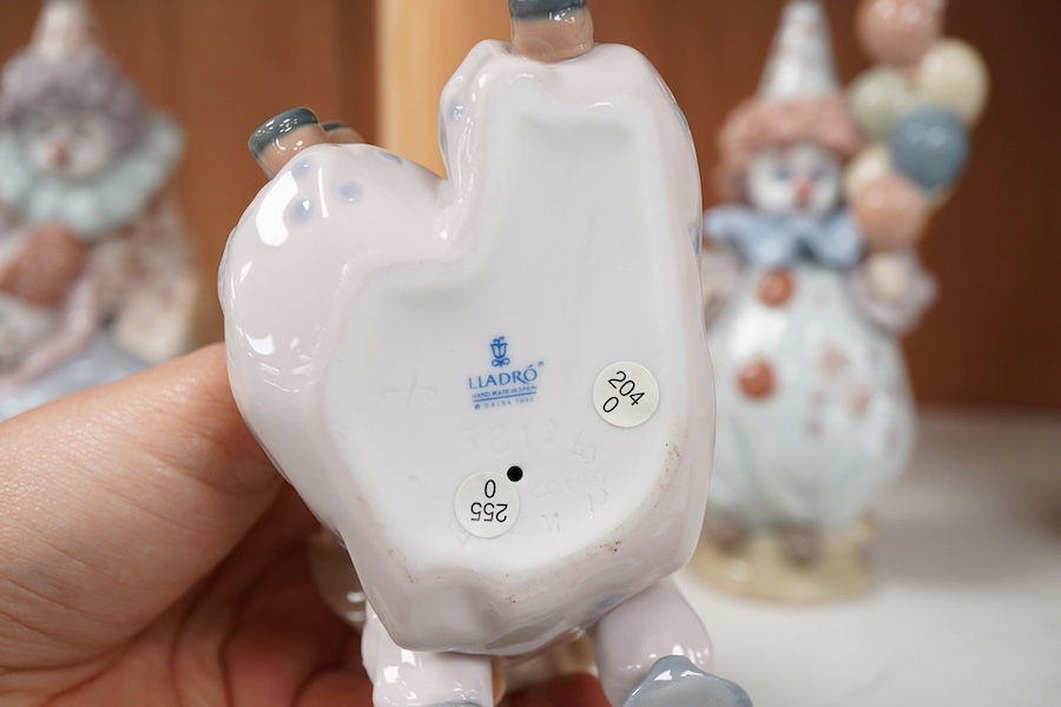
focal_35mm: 45
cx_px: 530
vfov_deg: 29.9
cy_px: 354
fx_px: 1326
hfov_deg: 43.6
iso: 1250
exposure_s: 1/125
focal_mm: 30
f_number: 8
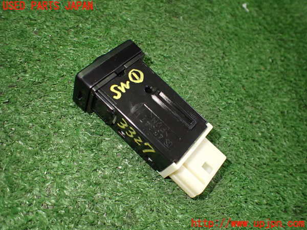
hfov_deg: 60.0
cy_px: 115
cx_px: 154
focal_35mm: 30
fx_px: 266
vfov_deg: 46.8
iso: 800
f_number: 2.3
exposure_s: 1/125
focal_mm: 5.4
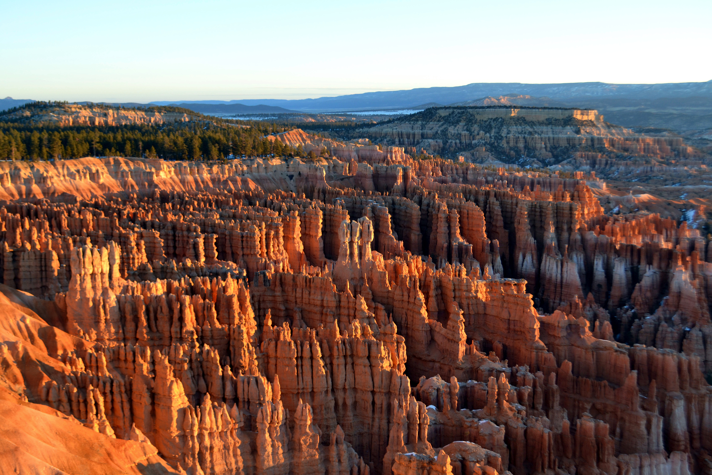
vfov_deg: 29.9
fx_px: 890
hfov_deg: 43.6
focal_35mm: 45
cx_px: 356
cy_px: 238
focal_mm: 30
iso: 400
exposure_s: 1/100
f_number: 5
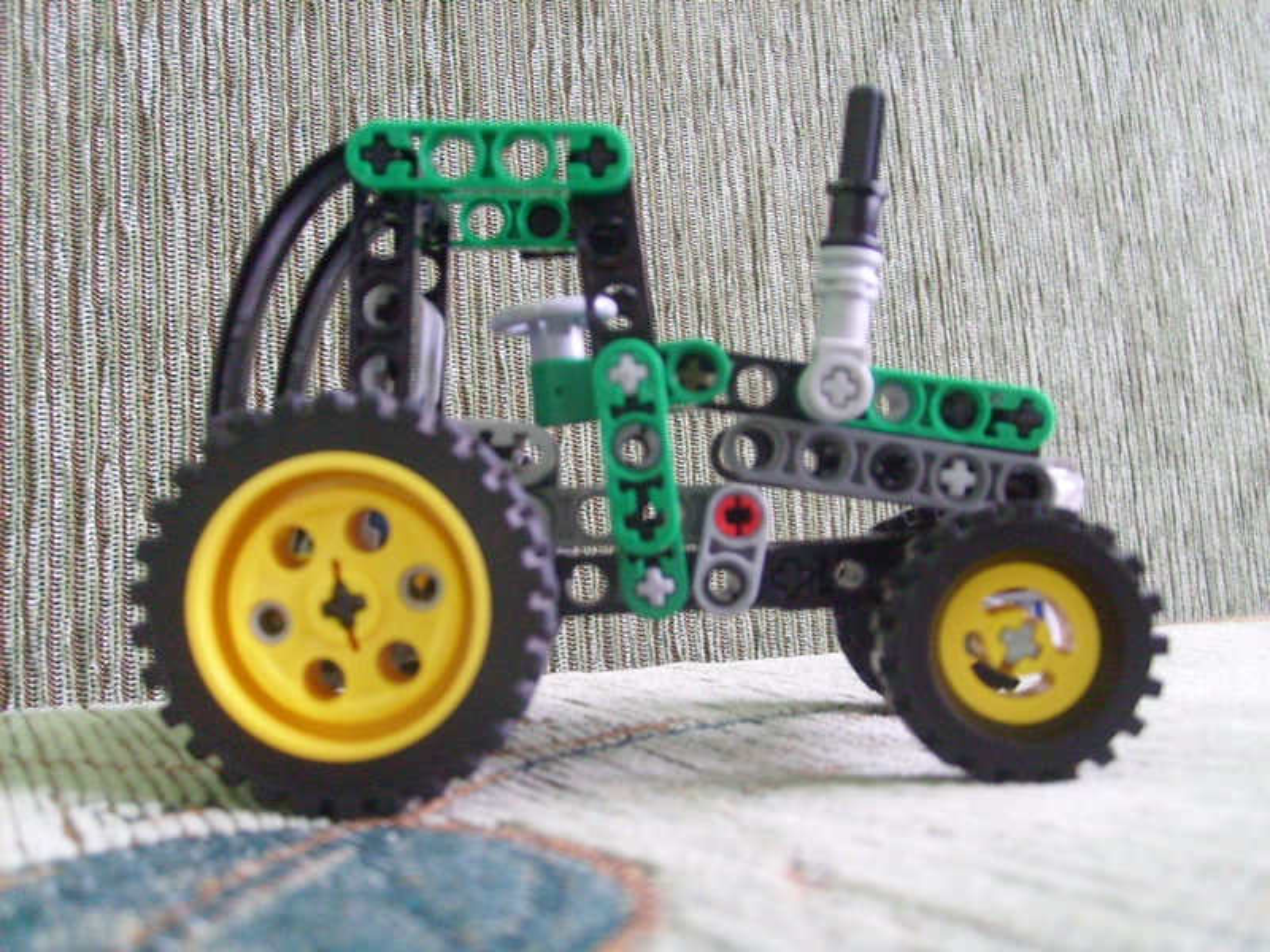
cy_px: 476
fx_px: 1284
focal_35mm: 35
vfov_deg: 40.7
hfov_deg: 52.6
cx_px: 635
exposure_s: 1/15
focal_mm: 5.8
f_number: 2.8
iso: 200
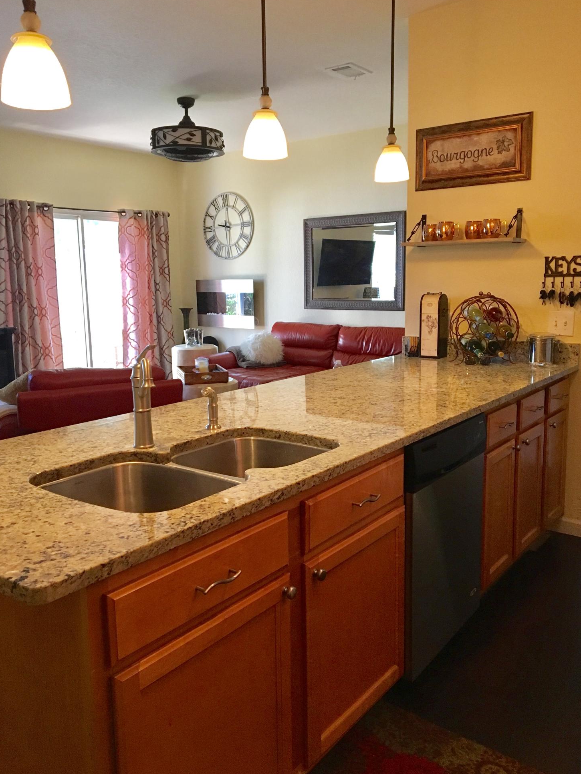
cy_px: 382
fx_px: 671
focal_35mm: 30
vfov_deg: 60.0
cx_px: 292
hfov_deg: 46.8
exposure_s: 1/30
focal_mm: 4.15
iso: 125
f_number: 2.2
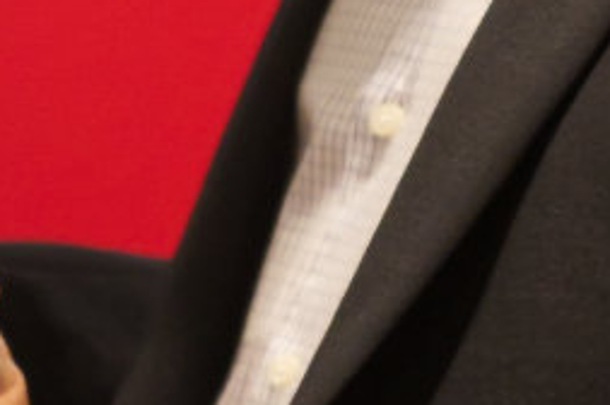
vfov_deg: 1.2
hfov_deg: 1.7
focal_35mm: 1186
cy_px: -351
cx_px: 145
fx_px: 20070
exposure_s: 1/125
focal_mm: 200
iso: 5000
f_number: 2.8
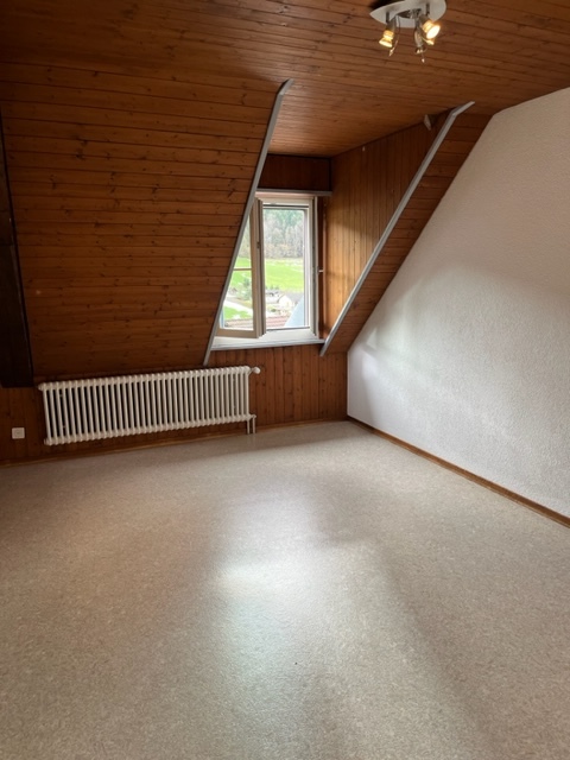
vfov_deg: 67.3
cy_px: 380
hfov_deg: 53.1
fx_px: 571
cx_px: 285
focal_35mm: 26
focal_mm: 5.1
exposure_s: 1/100
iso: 80
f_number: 1.6
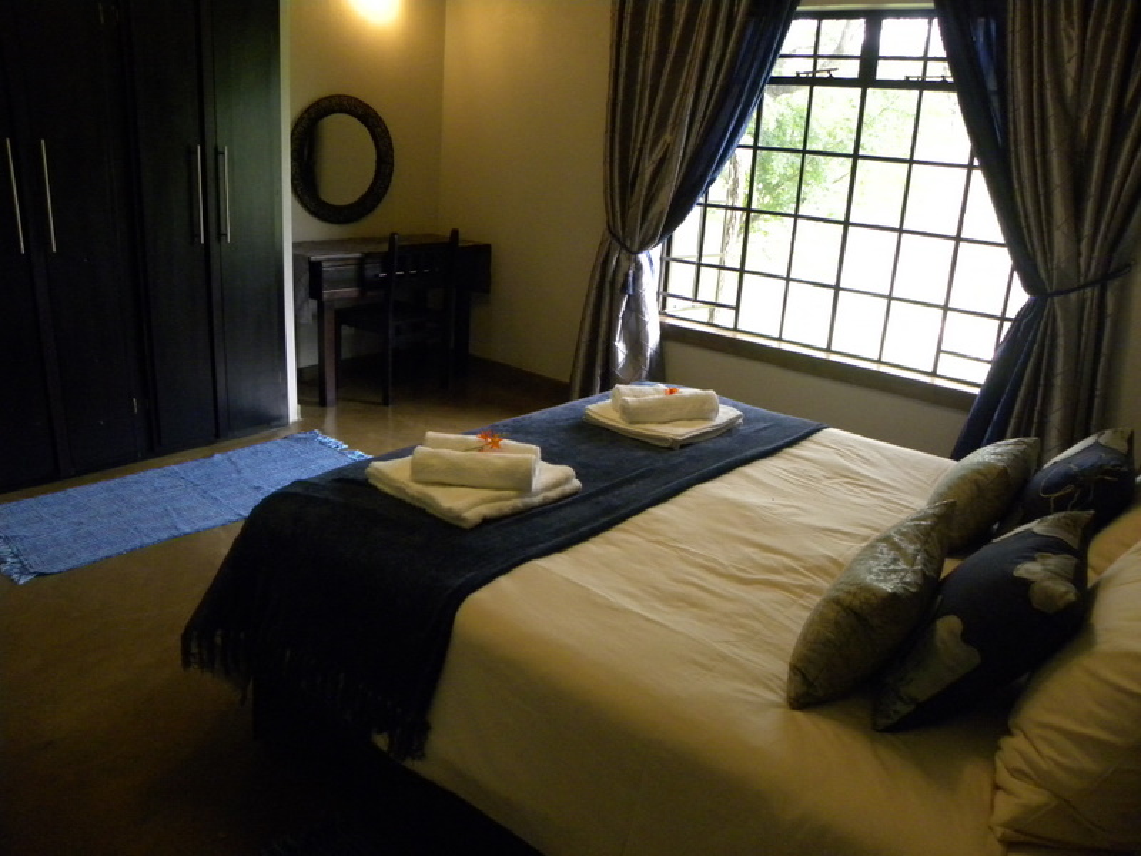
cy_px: 428
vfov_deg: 53.1
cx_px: 570
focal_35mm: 26
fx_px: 857
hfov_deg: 67.3
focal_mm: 4.6
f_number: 2.8
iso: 400
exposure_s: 1/63
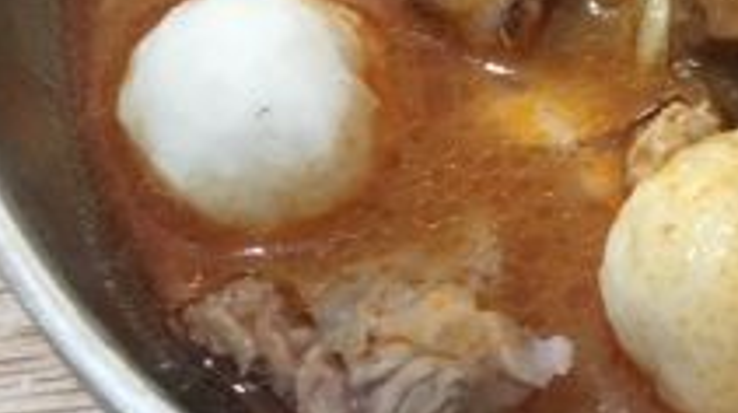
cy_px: -5
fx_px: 2052
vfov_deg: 11.4
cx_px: 853
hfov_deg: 19.4
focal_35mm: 105
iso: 200
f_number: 2.2
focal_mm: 4.15
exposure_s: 1/25
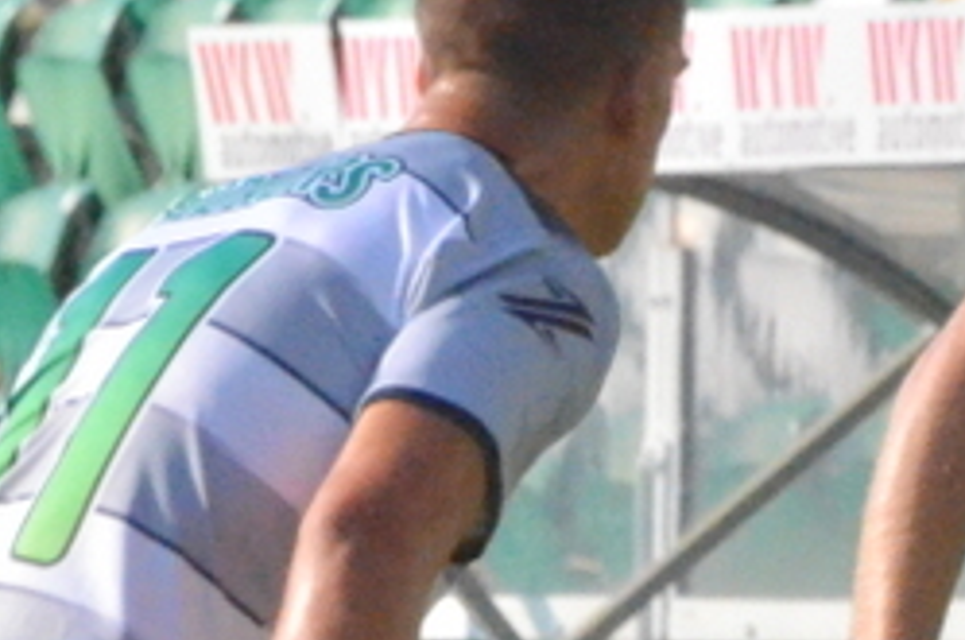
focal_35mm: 2168
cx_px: 1624
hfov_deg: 1.0
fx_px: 58002
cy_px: 518
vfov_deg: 0.6
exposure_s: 1/8000
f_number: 13
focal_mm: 300
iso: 6400
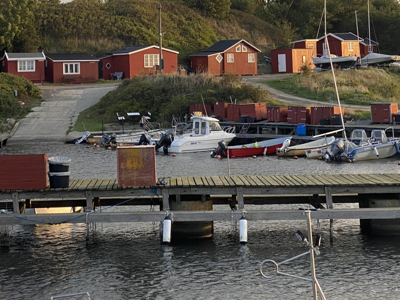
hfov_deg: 19.4
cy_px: 18
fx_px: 1155
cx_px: 82
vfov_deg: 14.6
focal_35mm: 100
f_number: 2
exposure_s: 1/291
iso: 20
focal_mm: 6
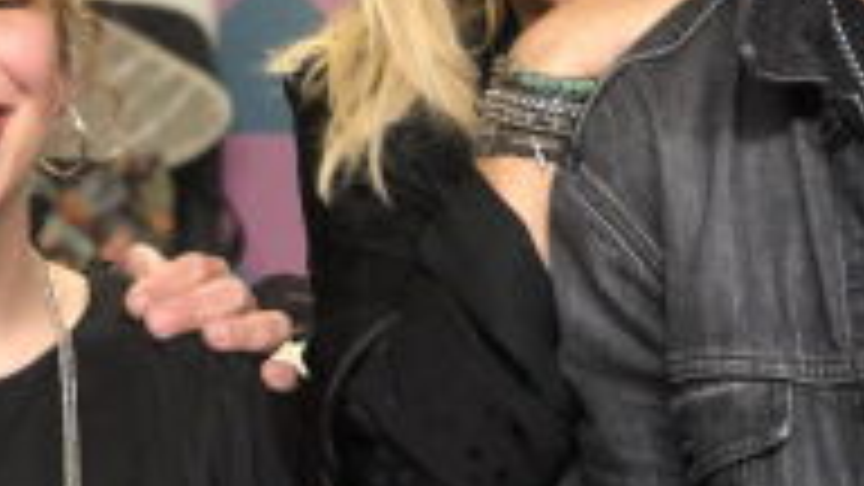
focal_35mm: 147
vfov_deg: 8.2
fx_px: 3368
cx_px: 302
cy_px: 61
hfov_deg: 14.6
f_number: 2.4
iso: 125
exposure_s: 1/25
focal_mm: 6
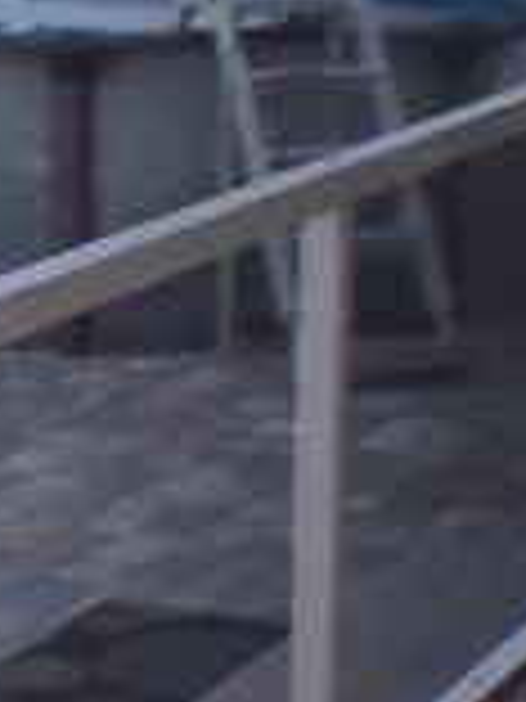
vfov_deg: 12.4
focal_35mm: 158
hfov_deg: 8.9
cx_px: -504
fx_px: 3201
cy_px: 94
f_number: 4.3
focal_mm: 4.3
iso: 92
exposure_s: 1/34
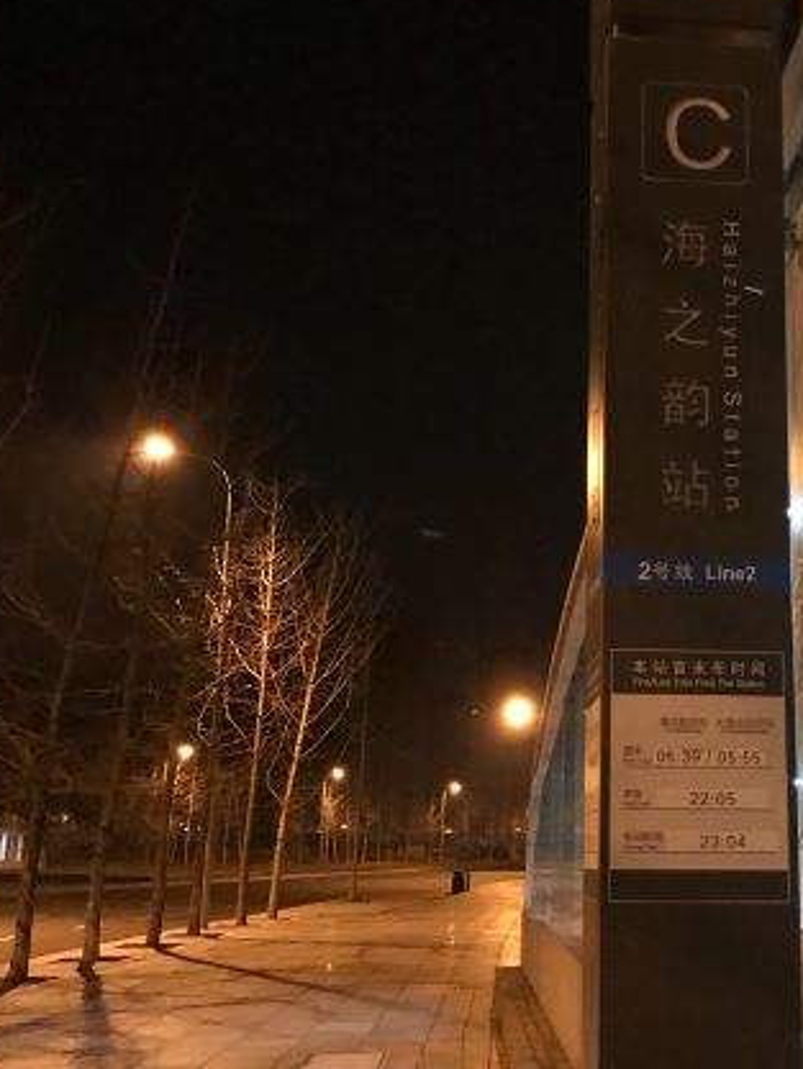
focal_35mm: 47
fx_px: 1453
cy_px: 531
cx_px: 635
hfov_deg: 30.2
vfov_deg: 40.4
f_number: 1.8
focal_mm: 3.99
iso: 200
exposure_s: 1/4
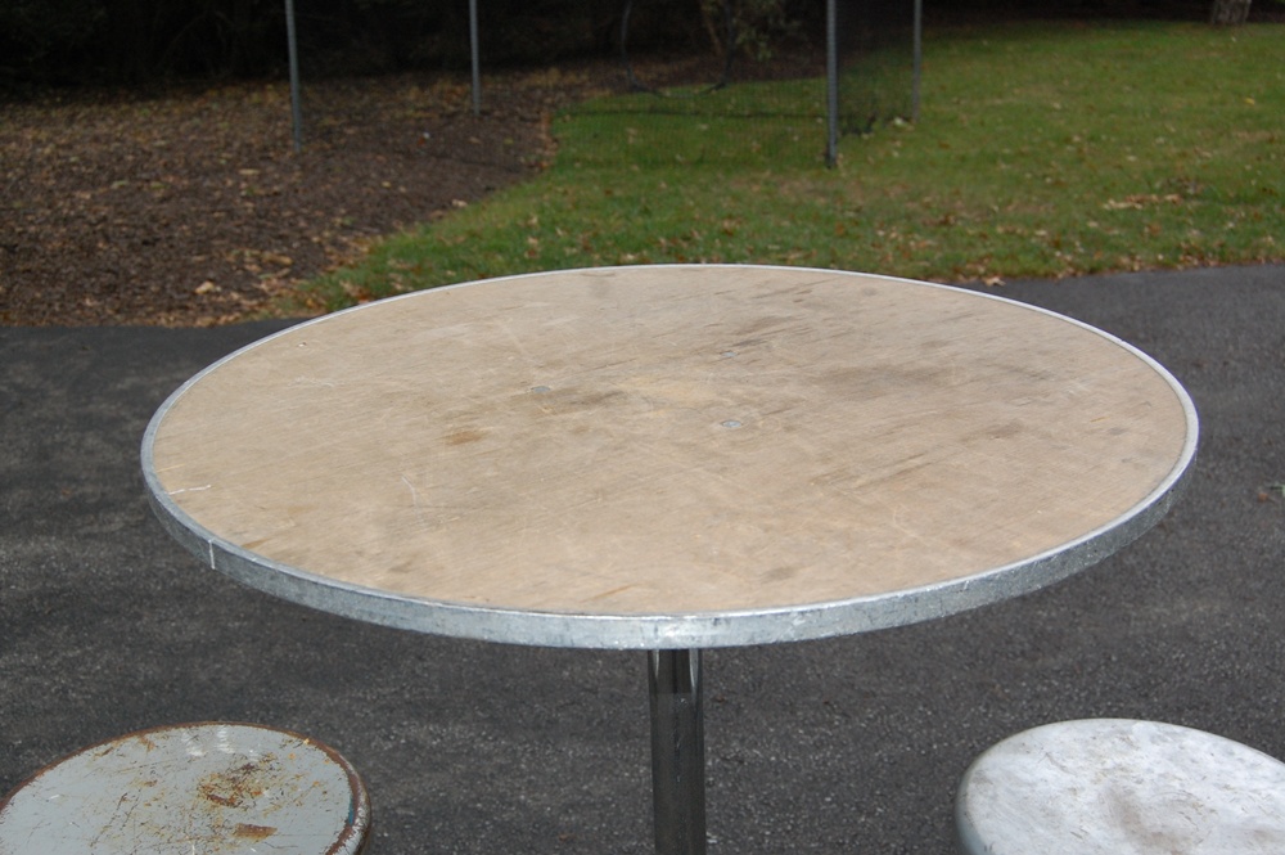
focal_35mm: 42
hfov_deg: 46.4
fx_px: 1498
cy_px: 428
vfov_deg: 31.8
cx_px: 642
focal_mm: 28
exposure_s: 1/500
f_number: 6.3
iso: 800
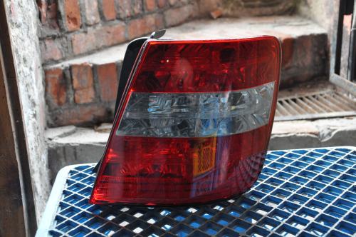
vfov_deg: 25.7
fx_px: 518
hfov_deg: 37.9
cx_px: 178
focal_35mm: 52
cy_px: 118
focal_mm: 35
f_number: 4.5
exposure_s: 1/30
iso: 1600
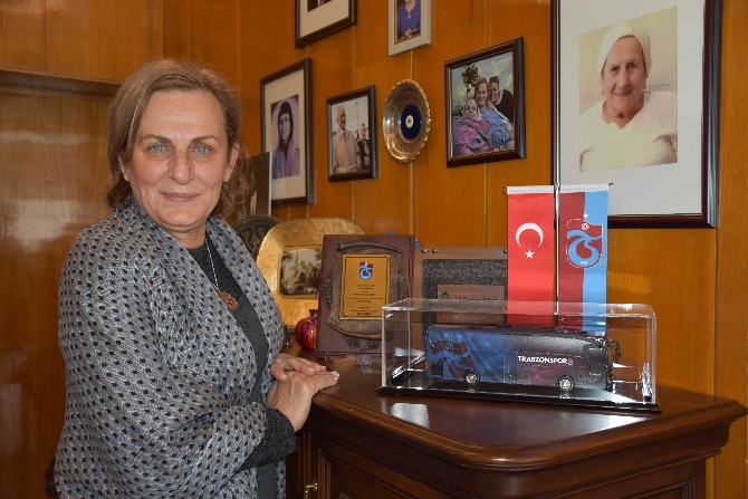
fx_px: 717
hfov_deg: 55.1
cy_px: 250
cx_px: 374
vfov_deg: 38.4
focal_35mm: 34
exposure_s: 1/60
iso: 500
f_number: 4.5
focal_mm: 23
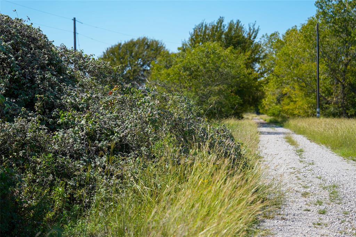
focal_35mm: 70
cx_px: 178
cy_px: 118
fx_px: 692
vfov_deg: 19.5
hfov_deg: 28.8
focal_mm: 70
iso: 160
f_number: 2.8
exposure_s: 1/2000
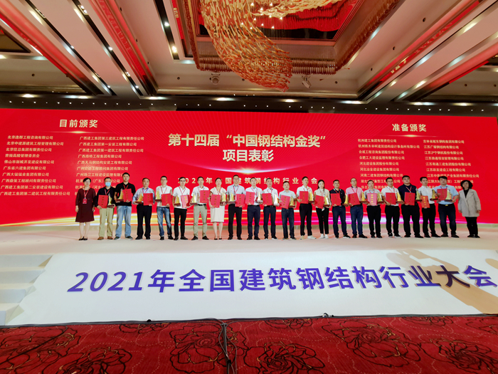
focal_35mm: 17
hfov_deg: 91.0
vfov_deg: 74.7
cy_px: 187
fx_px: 245
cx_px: 249
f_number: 2.2
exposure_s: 1/100
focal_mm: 2.26
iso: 80
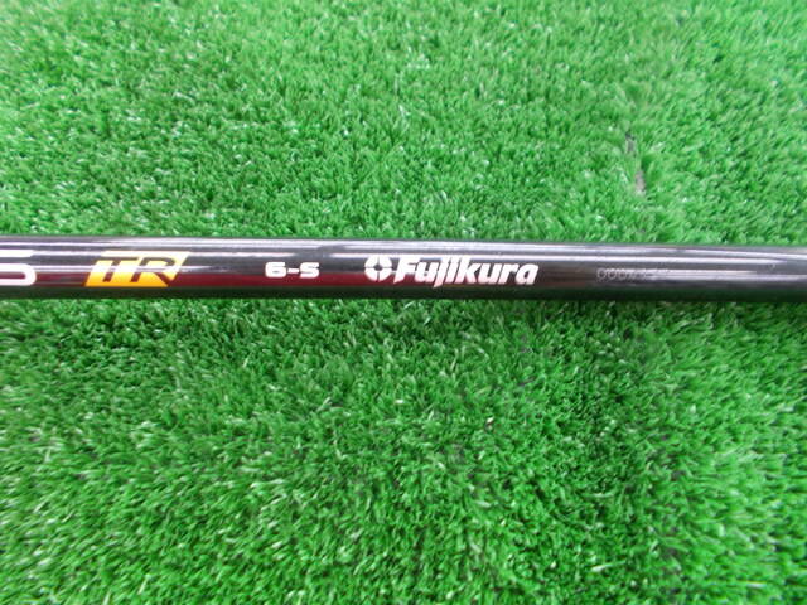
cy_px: 302
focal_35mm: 26
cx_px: 404
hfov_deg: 67.3
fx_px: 606
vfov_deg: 53.1
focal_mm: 4.6
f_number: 3.2
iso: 200
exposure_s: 1/13
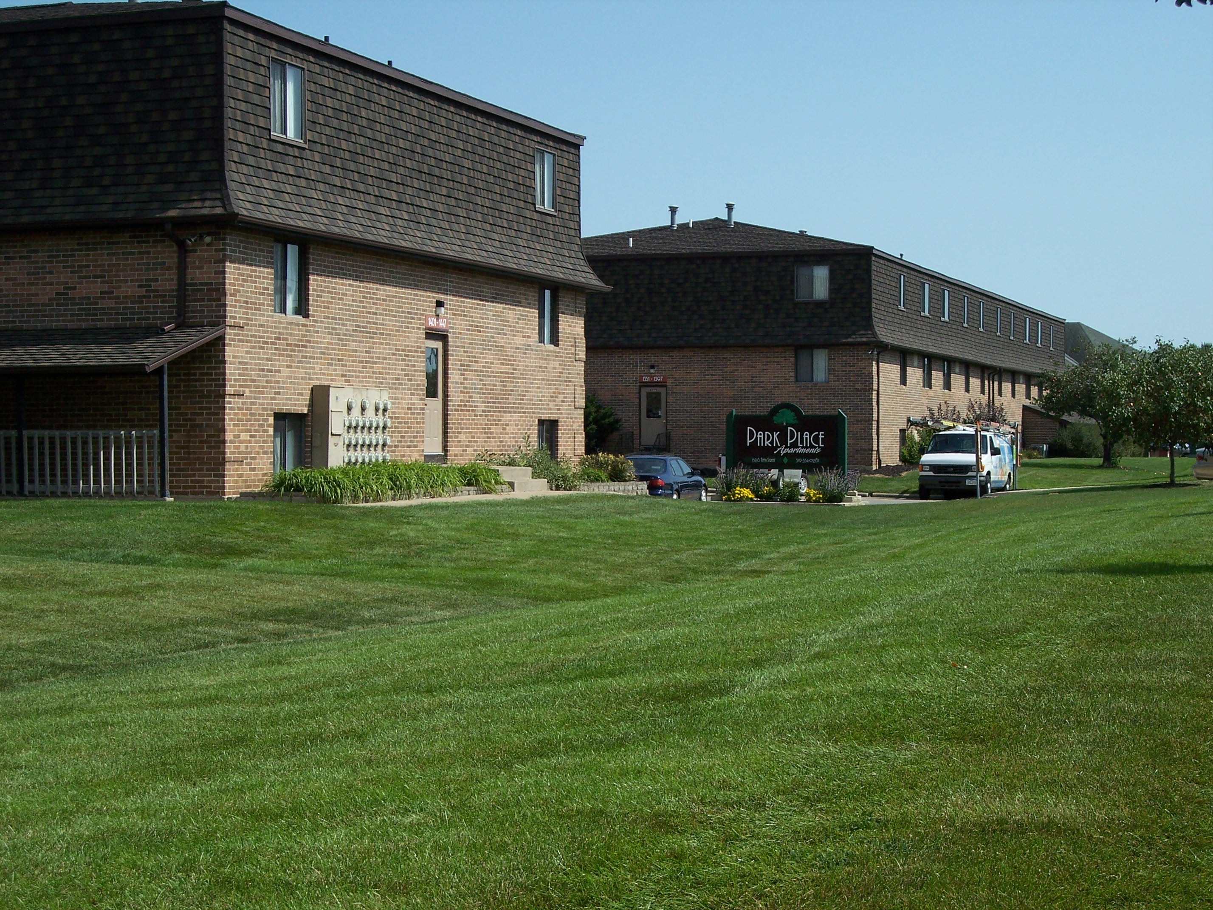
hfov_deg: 29.8
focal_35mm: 65
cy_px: 455
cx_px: 606
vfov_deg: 22.6
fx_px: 2278
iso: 100
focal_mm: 13.3
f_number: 4.8
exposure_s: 1/750
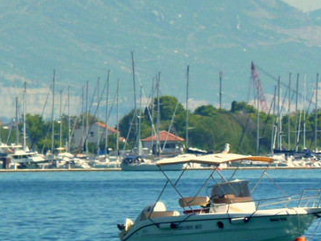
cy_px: 215
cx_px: 544
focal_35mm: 1046
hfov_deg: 1.9
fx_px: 9706
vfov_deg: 1.4
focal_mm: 52.7
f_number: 5.6
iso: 80
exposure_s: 1/400
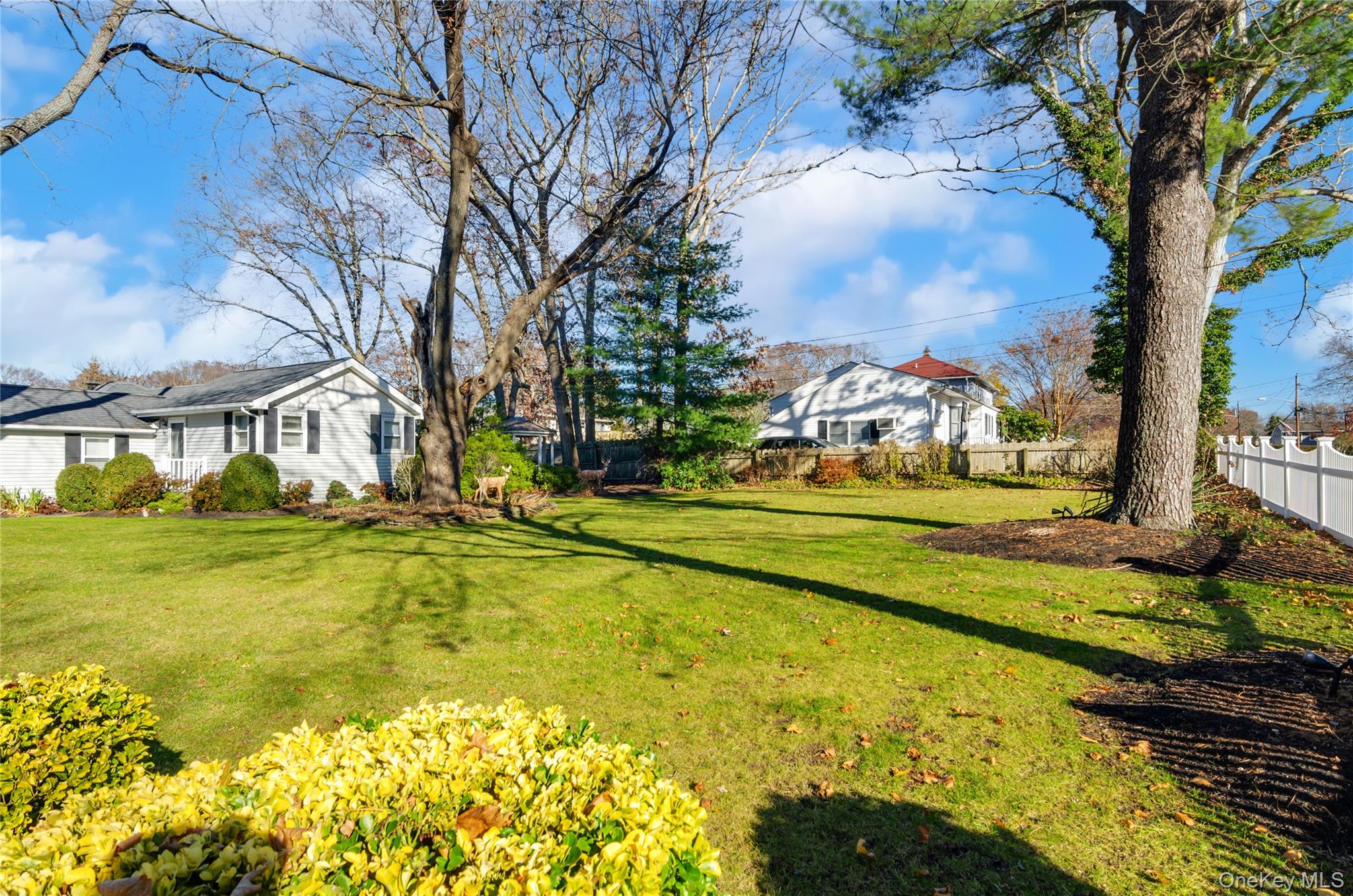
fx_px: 731
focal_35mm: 20
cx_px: 676
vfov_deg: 63.0
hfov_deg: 85.5
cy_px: 448
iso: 200
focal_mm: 13
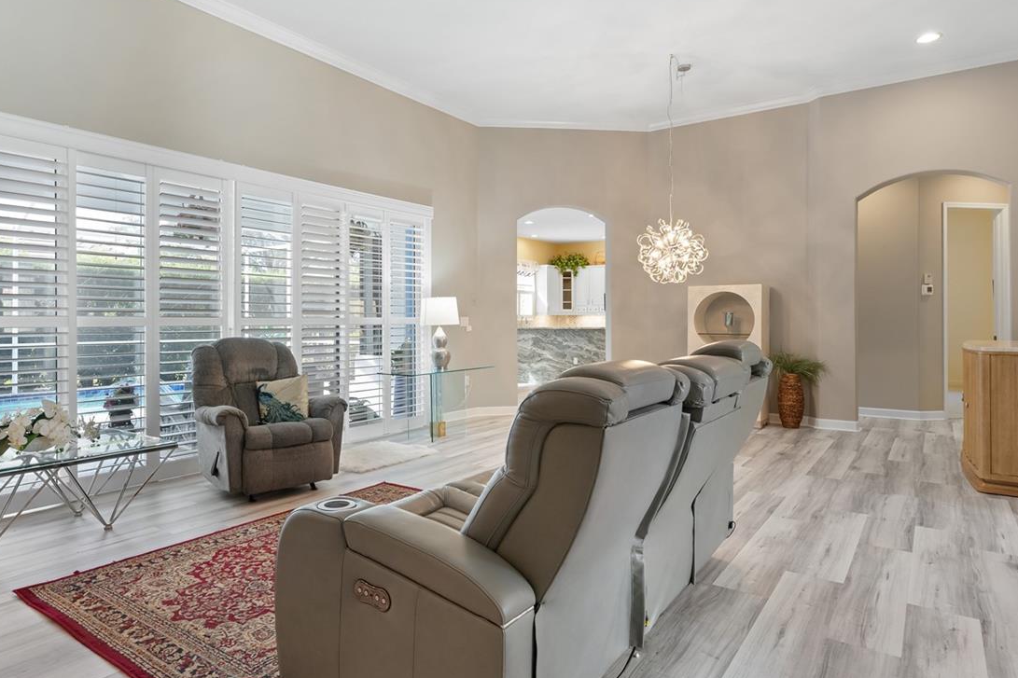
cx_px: 450
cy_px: 320
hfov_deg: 76.5
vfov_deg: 55.6
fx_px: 643
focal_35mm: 23
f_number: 8
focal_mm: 15.5
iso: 500
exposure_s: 1/13
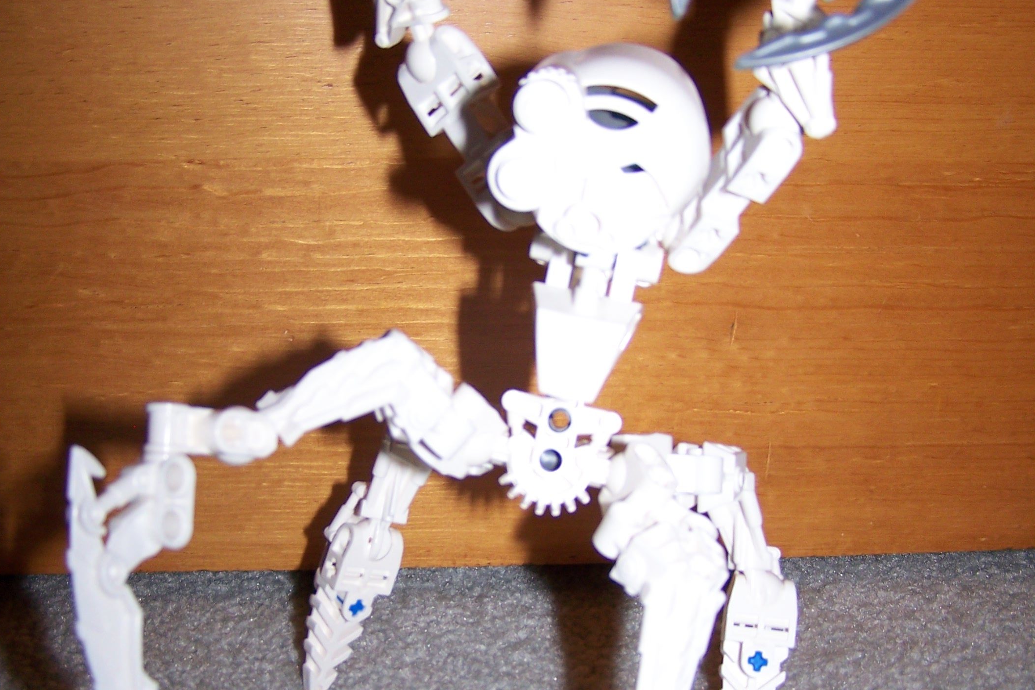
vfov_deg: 25.5
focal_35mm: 53
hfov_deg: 37.5
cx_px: 514
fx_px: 1524
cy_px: 404
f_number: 2.8
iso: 80
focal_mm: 6.3
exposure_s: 1/60
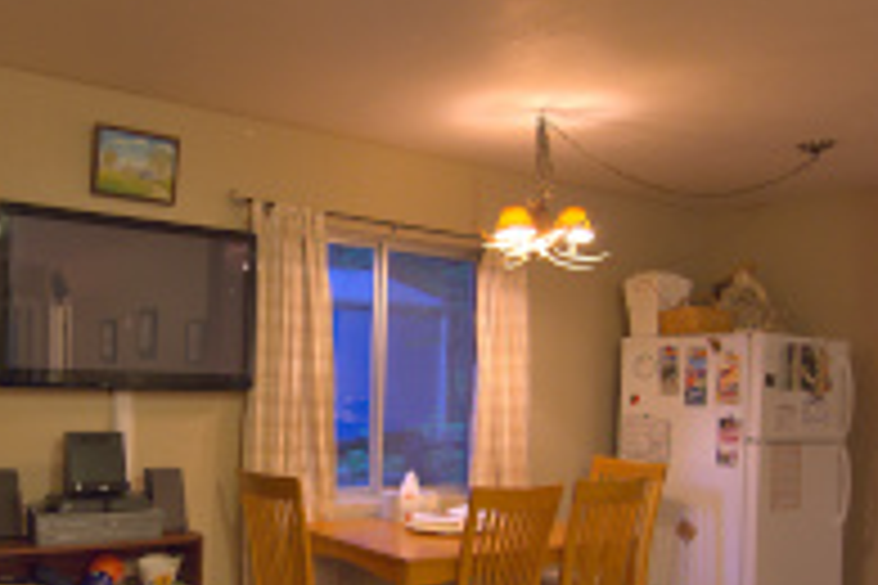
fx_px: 805
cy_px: 369
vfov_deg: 39.7
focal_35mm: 33
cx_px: 272
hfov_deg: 55.7
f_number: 4
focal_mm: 11
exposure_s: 1/30
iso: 1600
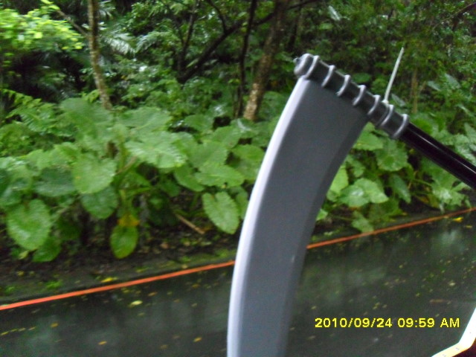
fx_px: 481
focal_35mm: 35
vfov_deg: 40.7
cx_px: 238
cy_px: 178
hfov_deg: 52.6
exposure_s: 1/125
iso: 800
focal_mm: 6.2
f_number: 2.8
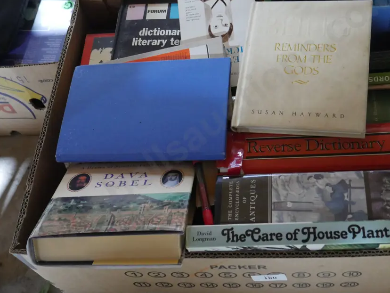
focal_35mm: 47
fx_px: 530
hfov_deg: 40.4
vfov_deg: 30.8
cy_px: 121
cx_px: 217
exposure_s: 1/60
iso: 3200
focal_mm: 19
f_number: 4.1
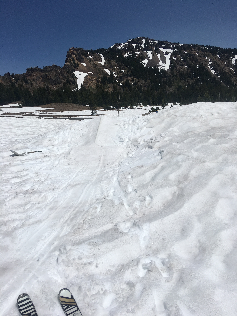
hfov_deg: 48.2
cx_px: 118
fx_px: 265
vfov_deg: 61.7
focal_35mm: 29
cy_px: 158
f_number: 2.2
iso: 25
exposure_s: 1/7692
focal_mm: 4.15
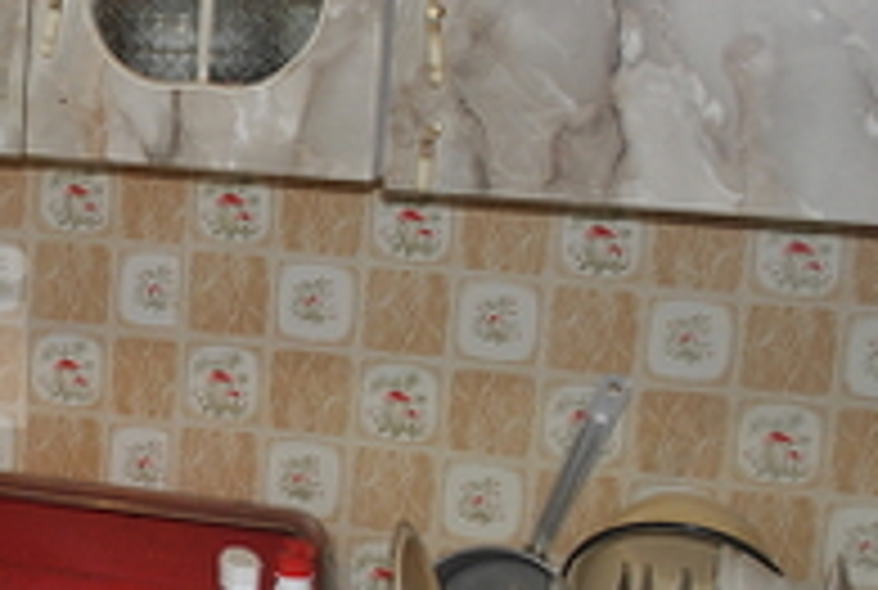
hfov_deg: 19.2
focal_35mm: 99
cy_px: 333
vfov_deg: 13.9
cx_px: -230
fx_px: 2420
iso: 200
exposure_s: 1/60
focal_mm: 18
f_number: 3.5
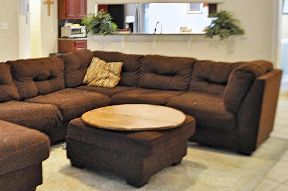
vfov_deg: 28.3
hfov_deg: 40.1
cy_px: 59
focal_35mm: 47
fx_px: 376
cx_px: 55
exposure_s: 1/10
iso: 1600
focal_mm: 18
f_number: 3.5
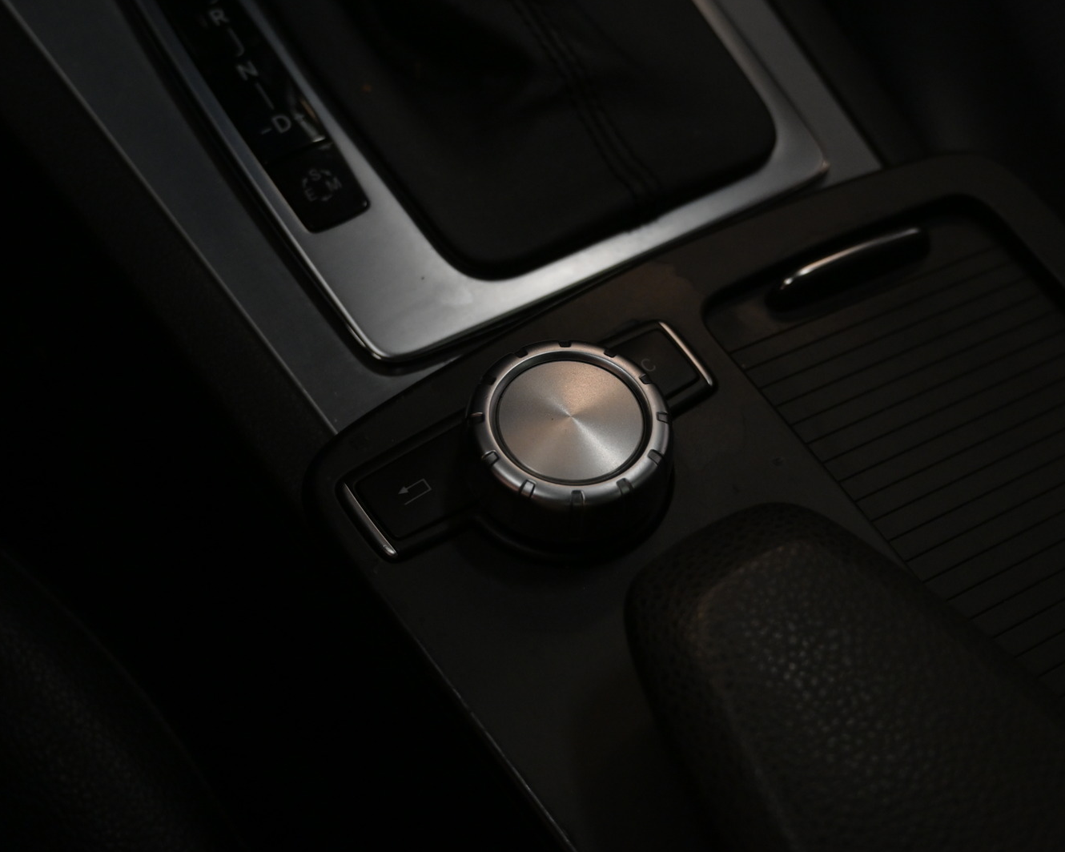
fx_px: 1540
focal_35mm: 49
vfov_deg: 30.9
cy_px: 428
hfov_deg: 38.1
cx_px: 566
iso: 1600
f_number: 4
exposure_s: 1/640
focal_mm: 28.5
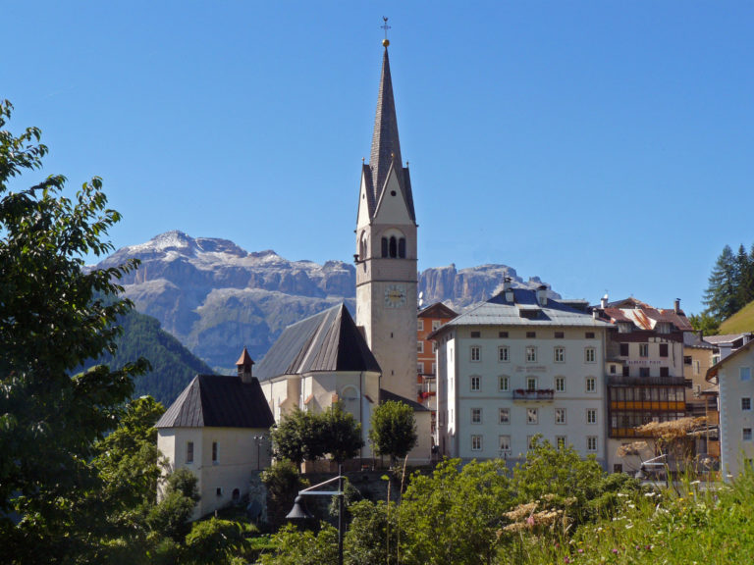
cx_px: 377
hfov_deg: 29.4
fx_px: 1438
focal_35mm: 66
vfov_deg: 22.3
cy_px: 282
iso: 100
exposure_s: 1/320
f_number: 5.6
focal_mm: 11
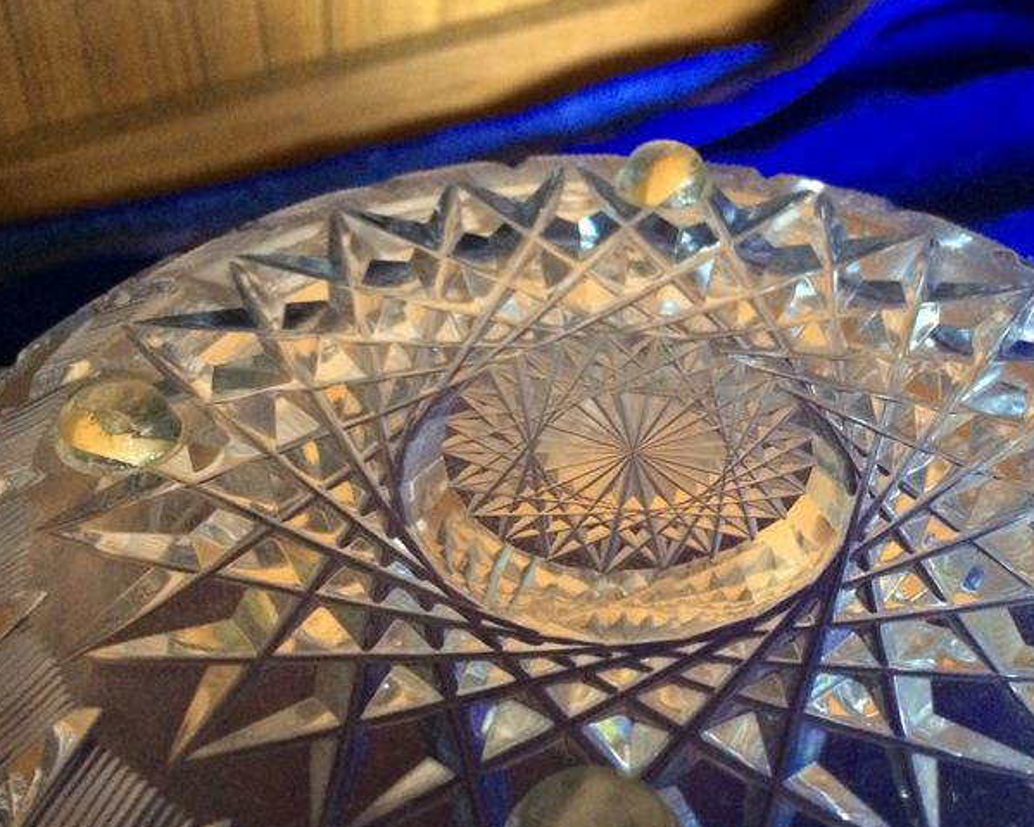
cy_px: 578
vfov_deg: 33.7
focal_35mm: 44
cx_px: 656
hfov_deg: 41.7
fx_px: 1346
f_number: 2.2
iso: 320
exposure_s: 1/15
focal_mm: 4.12
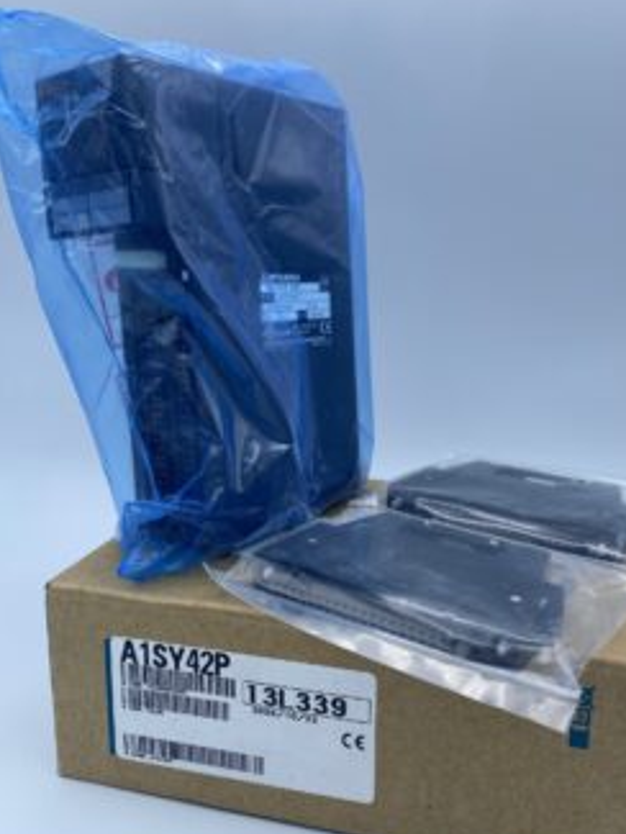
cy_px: 398
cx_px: 341
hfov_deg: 44.1
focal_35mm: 32
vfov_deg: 56.8
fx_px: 771
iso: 32
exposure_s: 1/949
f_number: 1.8
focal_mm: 4.25
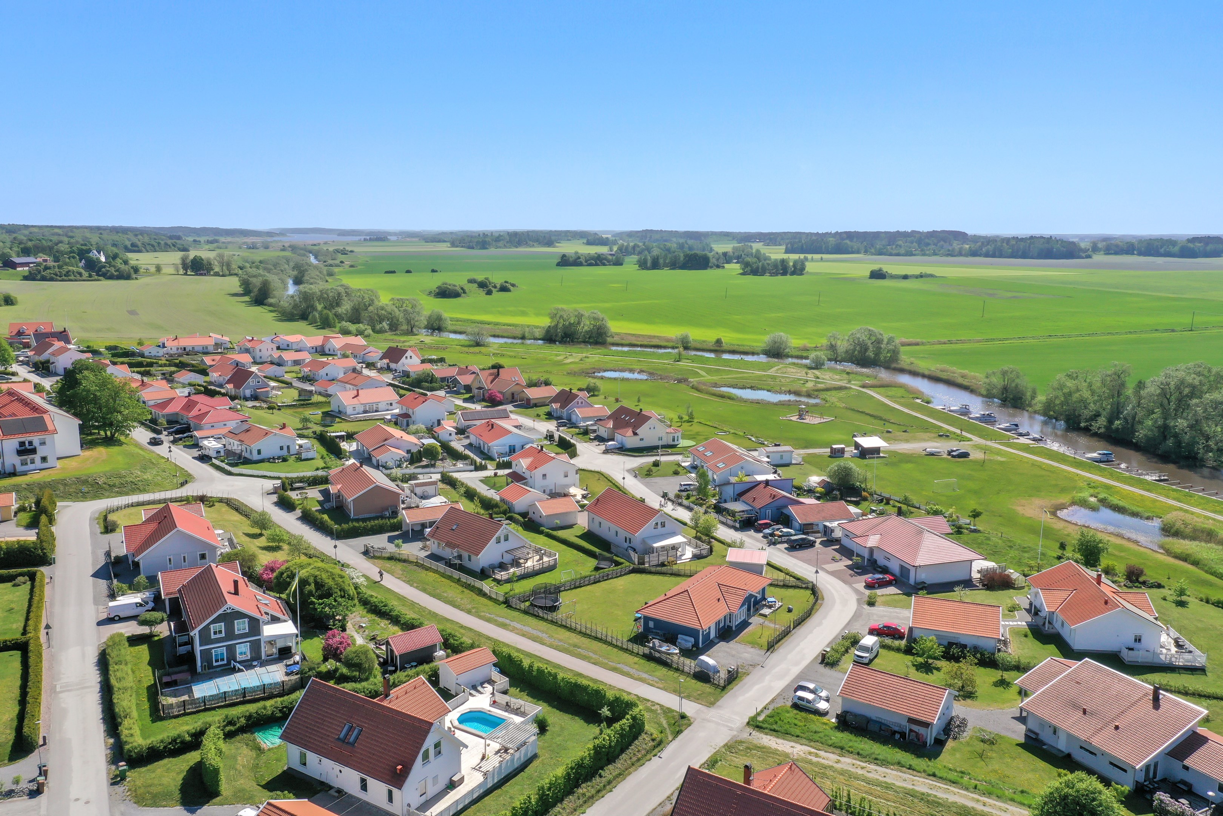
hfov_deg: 65.5
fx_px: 951
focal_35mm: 28
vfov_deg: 46.4
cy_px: 408
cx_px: 612
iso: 100
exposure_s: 1/500
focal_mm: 10.26
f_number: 6.3
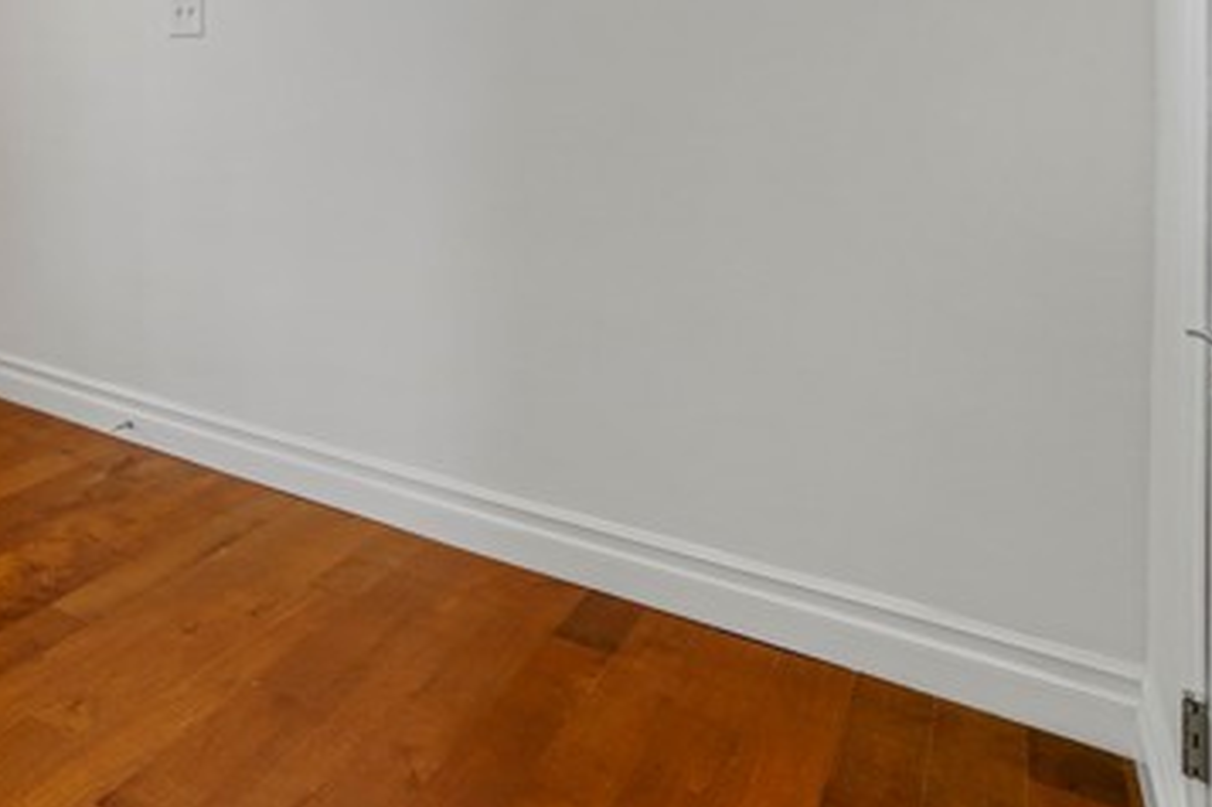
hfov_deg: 62.1
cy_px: 94
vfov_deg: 44.0
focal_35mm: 27
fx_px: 909
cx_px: 252
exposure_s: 1/40
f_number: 5.6
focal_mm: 10
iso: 400
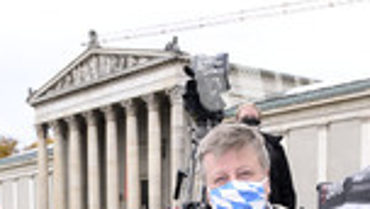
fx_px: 648
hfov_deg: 31.3
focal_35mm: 66
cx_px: 92
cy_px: 418
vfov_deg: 15.0
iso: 400
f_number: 8
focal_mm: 24
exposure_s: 1/160
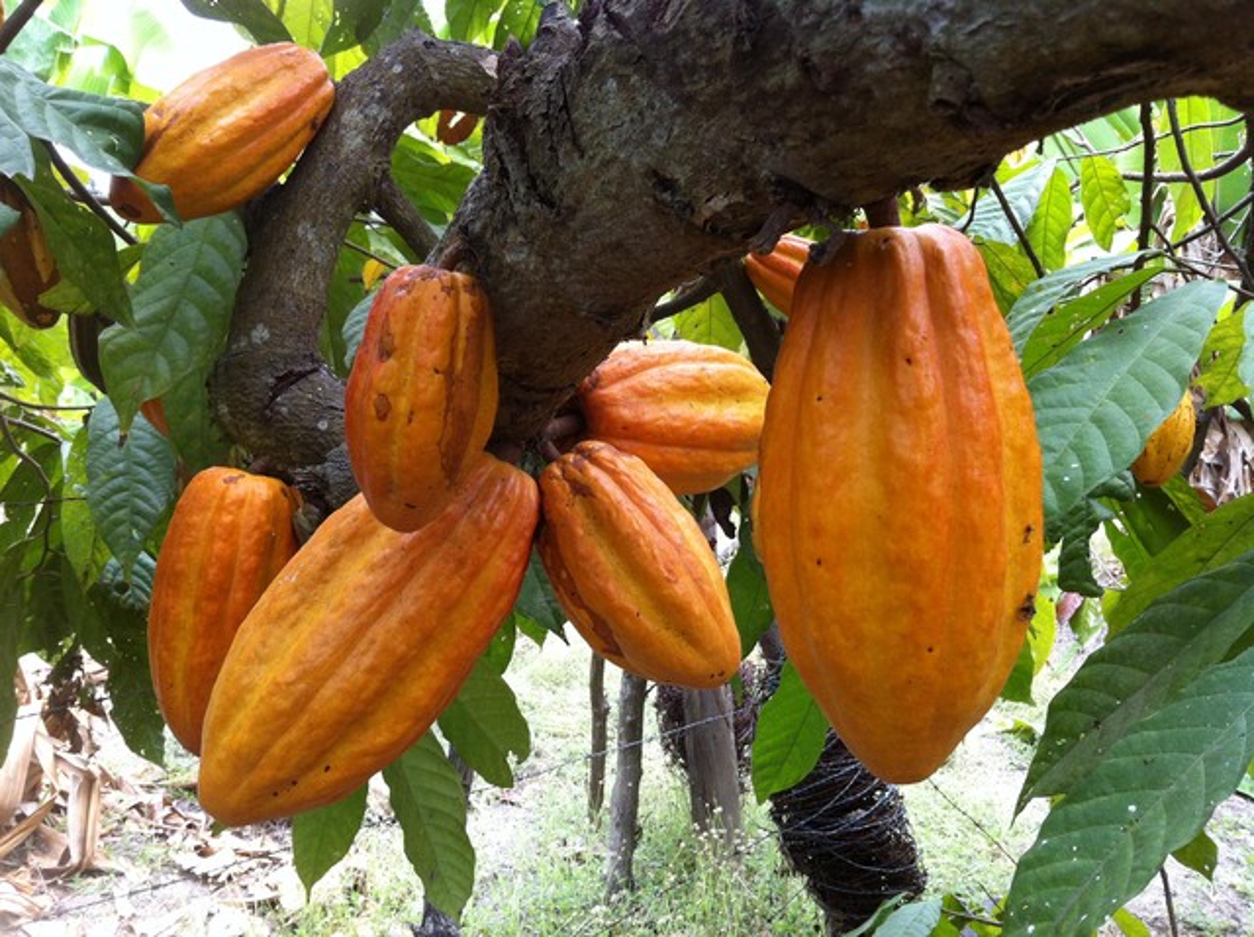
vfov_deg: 40.6
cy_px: 468
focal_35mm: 35
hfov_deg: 52.7
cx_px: 627
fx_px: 1266
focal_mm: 3.85
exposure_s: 1/169
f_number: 2.8
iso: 80
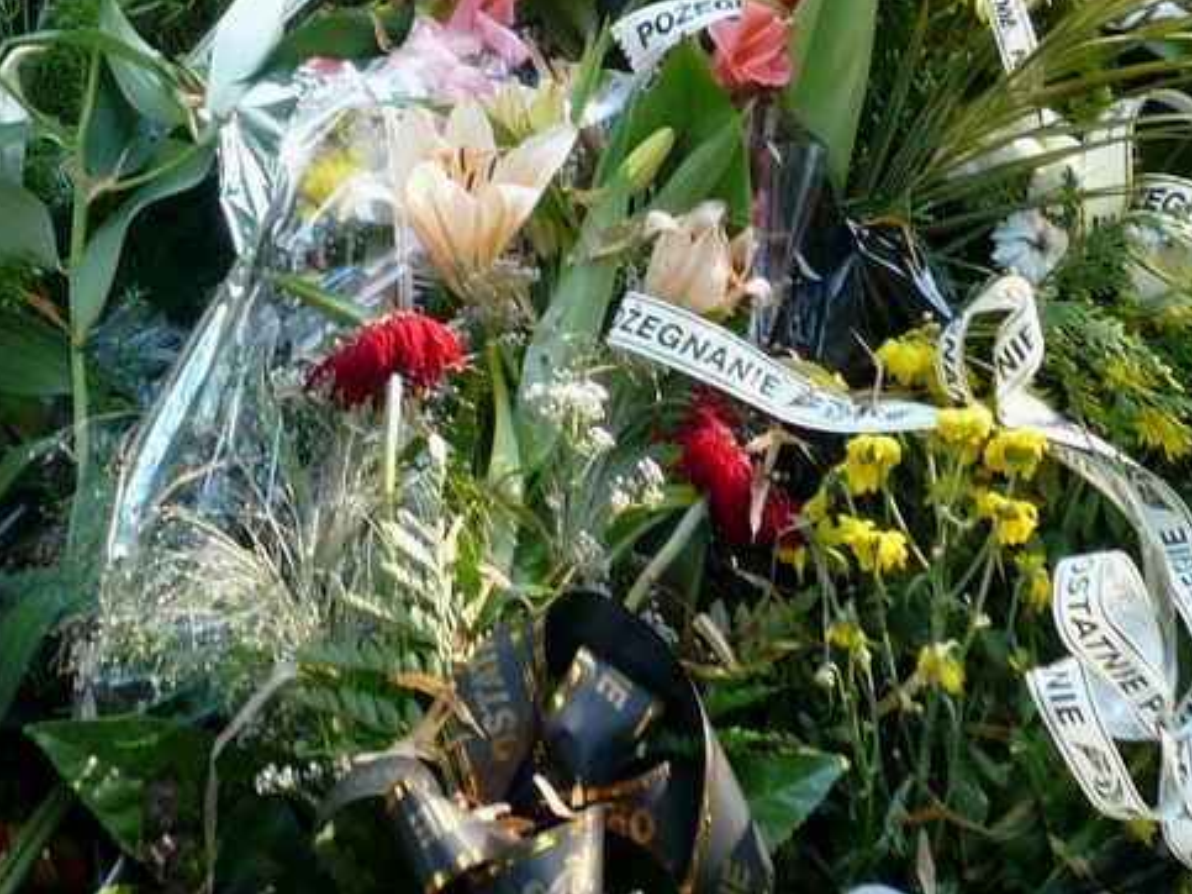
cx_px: 449
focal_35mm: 87
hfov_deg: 22.5
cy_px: -478
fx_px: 2995
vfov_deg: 15.5
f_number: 2.8
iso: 100
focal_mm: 4.6
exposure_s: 1/40
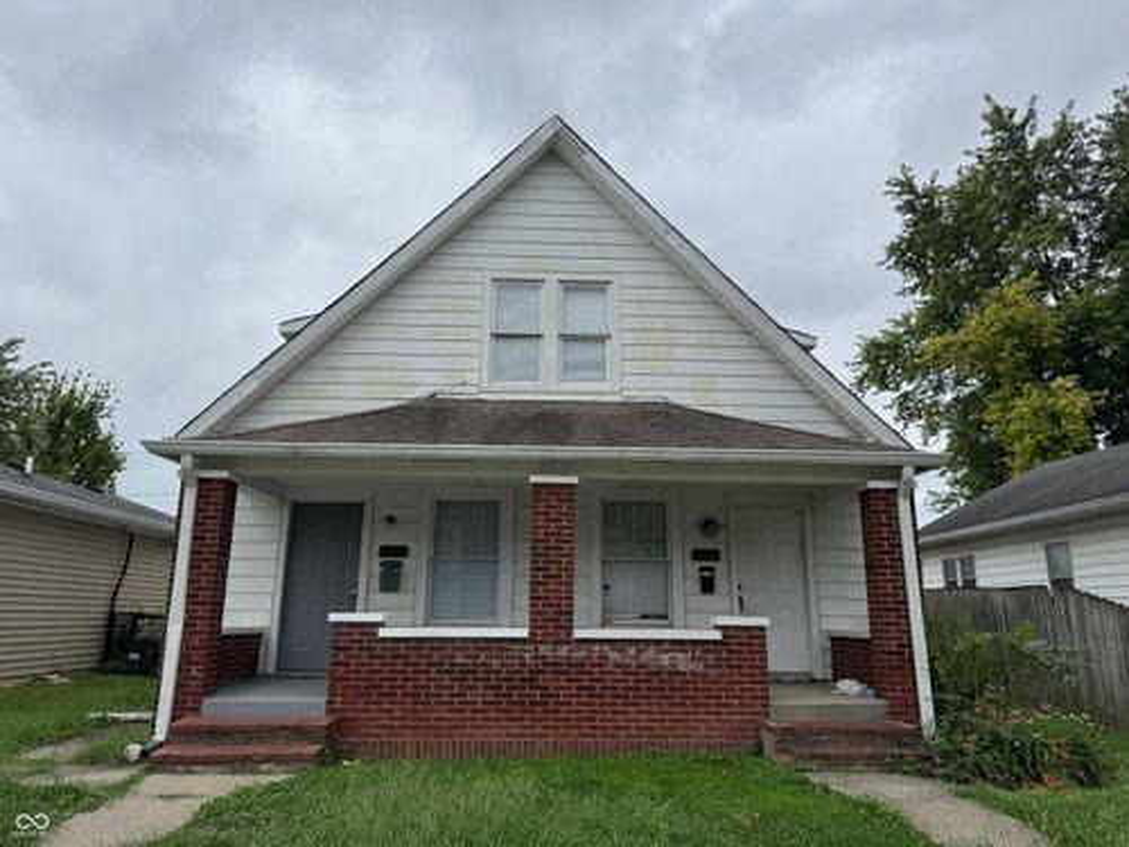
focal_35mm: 24
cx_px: 564
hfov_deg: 71.6
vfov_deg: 56.8
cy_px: 424
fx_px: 783
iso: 80
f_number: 1.78
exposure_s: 1/4049
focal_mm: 6.76
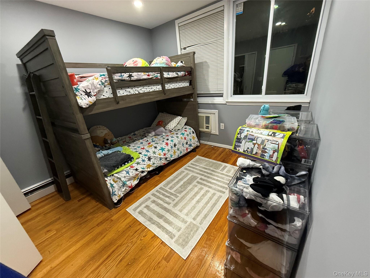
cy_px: 139
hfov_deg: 102.1
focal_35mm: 14
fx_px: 150
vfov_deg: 85.7
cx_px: 185
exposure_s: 1/60
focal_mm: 2.22
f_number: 2.2
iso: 400
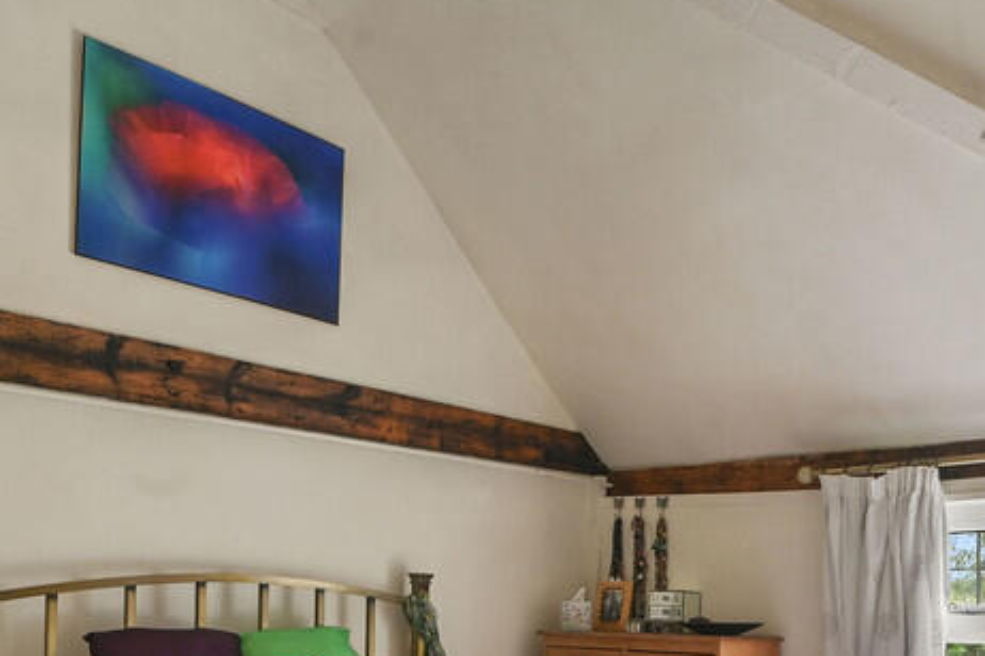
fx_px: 848
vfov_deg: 38.5
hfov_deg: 59.7
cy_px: 625
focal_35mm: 31
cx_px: 597
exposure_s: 1/8
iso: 400
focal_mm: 14
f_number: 8
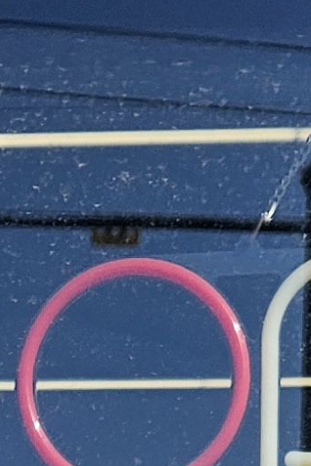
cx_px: -97
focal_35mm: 184
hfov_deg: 7.4
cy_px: 1284
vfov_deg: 9.4
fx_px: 2383
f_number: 1.8
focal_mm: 5.4
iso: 25
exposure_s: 1/2032
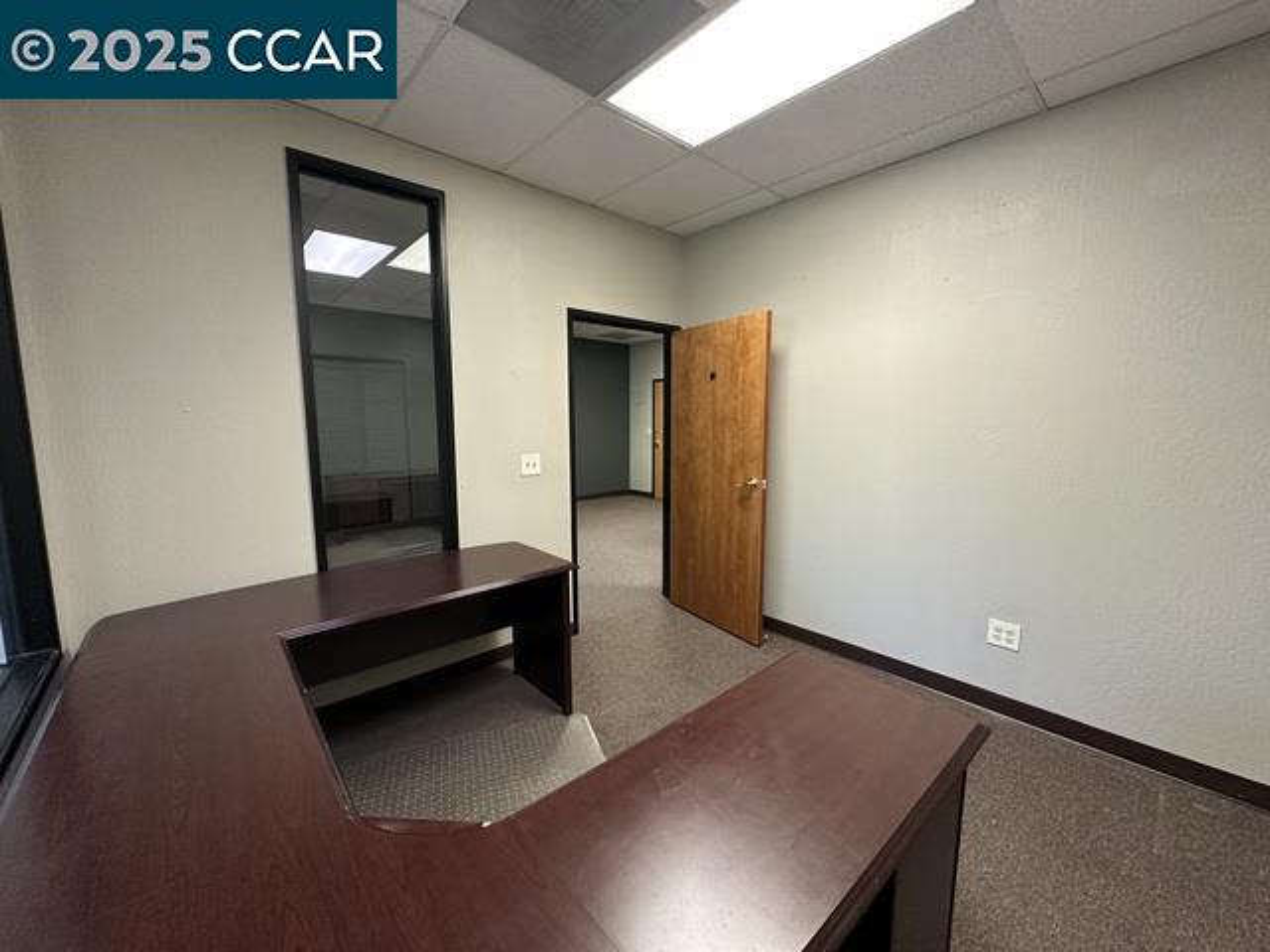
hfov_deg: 102.1
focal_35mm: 14
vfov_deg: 85.7
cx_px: 635
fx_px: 514
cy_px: 476
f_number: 2.2
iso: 320
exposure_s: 1/60
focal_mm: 2.22
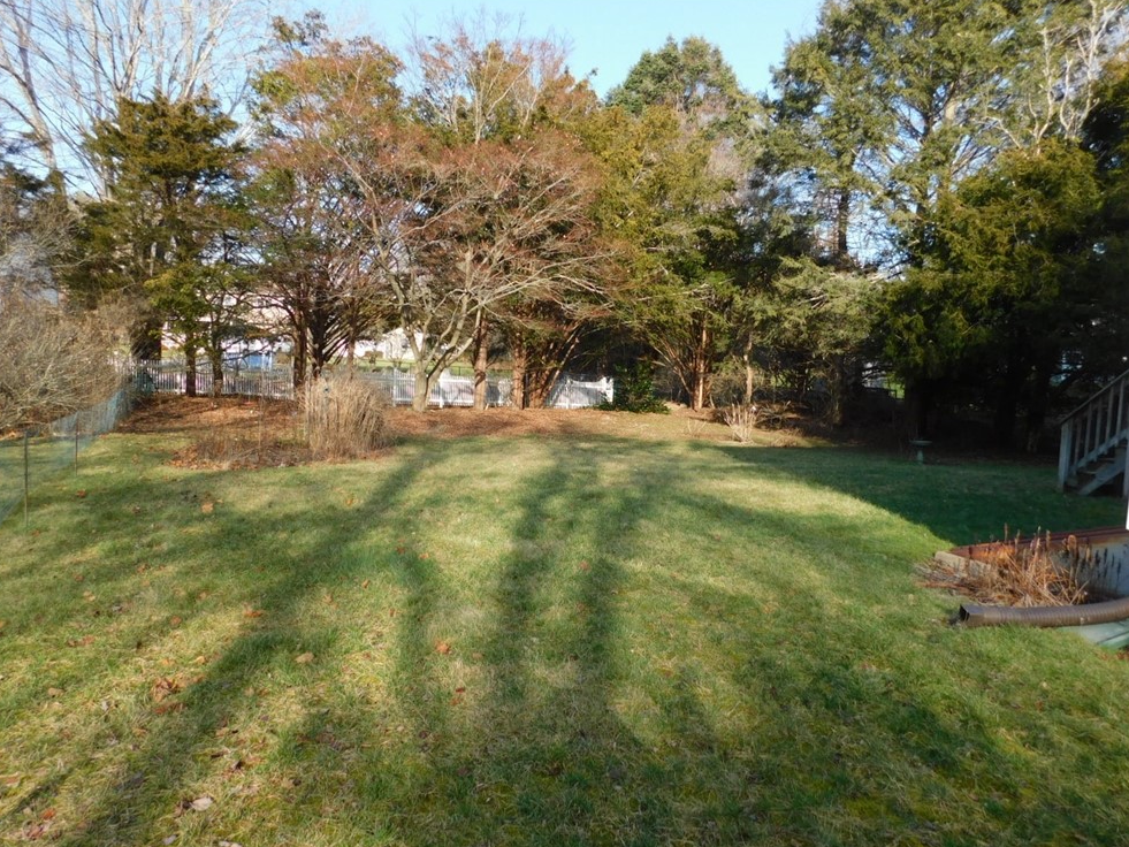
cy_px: 429
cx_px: 573
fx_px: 783
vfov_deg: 56.8
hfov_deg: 71.6
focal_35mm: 24
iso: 125
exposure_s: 1/500
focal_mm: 4
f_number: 3
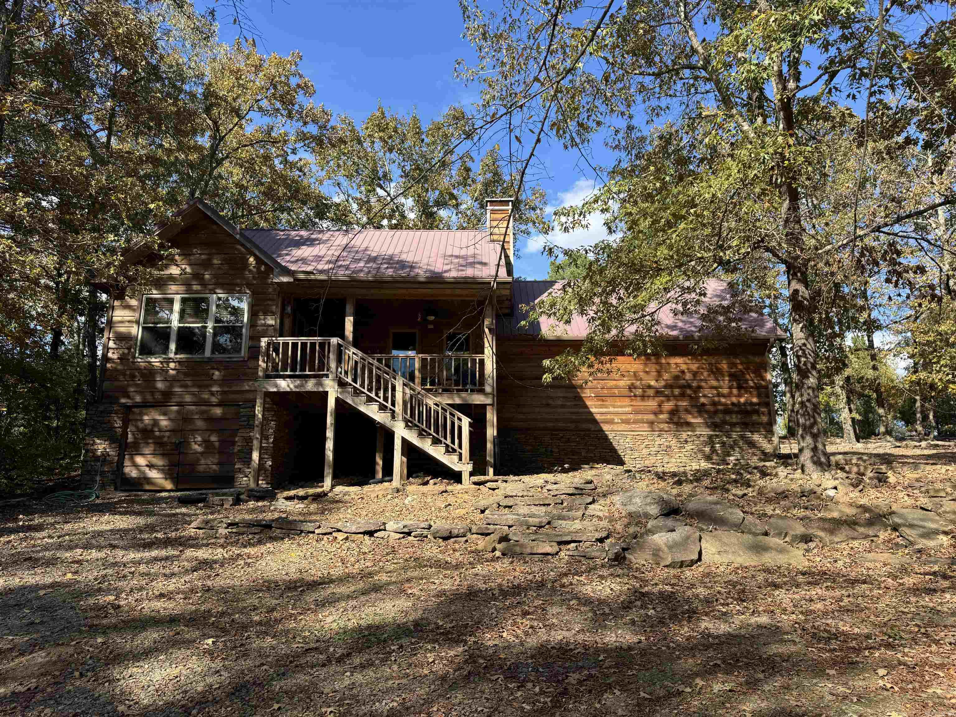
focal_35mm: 24
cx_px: 478
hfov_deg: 71.6
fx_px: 663
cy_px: 358
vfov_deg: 56.8
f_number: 1.78
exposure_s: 1/1395
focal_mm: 6.76
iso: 80
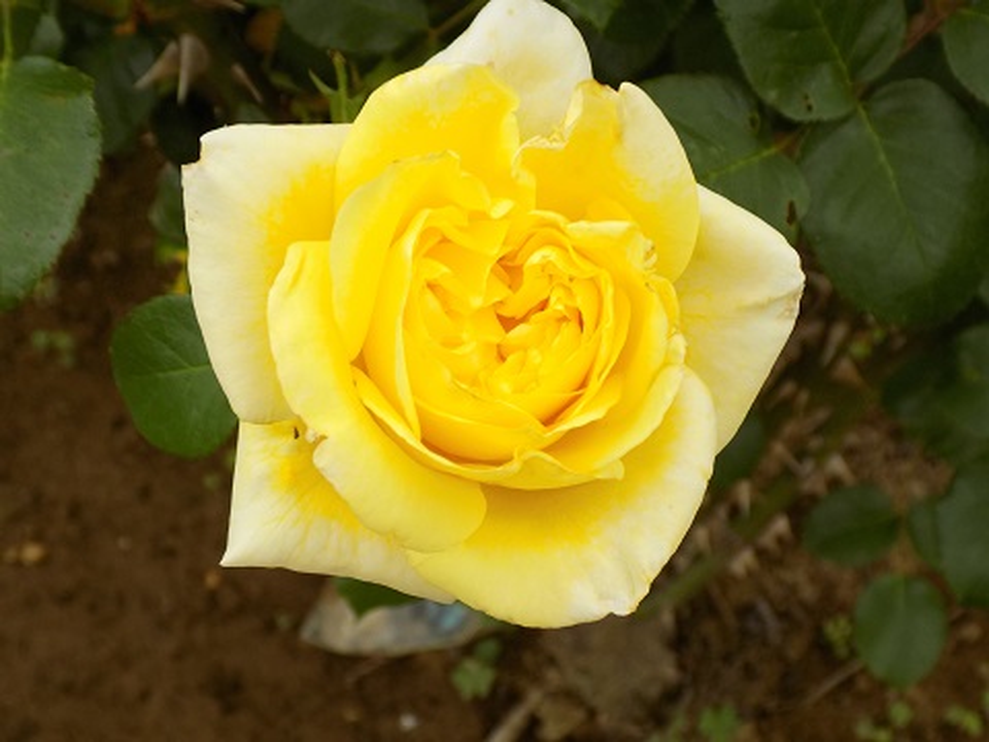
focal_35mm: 70
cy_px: 371
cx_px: 494
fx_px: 2000
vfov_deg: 21.0
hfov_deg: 27.8
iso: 80
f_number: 4.2
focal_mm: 12.5
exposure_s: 1/80
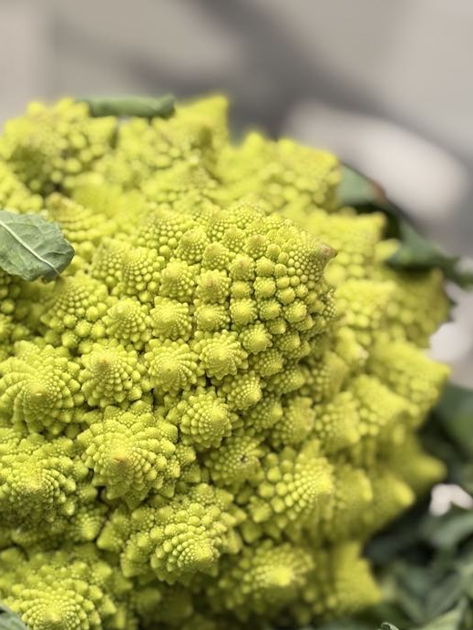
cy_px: 452
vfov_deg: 25.1
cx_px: 126
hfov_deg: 19.0
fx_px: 1403
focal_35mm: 77
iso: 125
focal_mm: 5.96
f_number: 1.6
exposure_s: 1/50
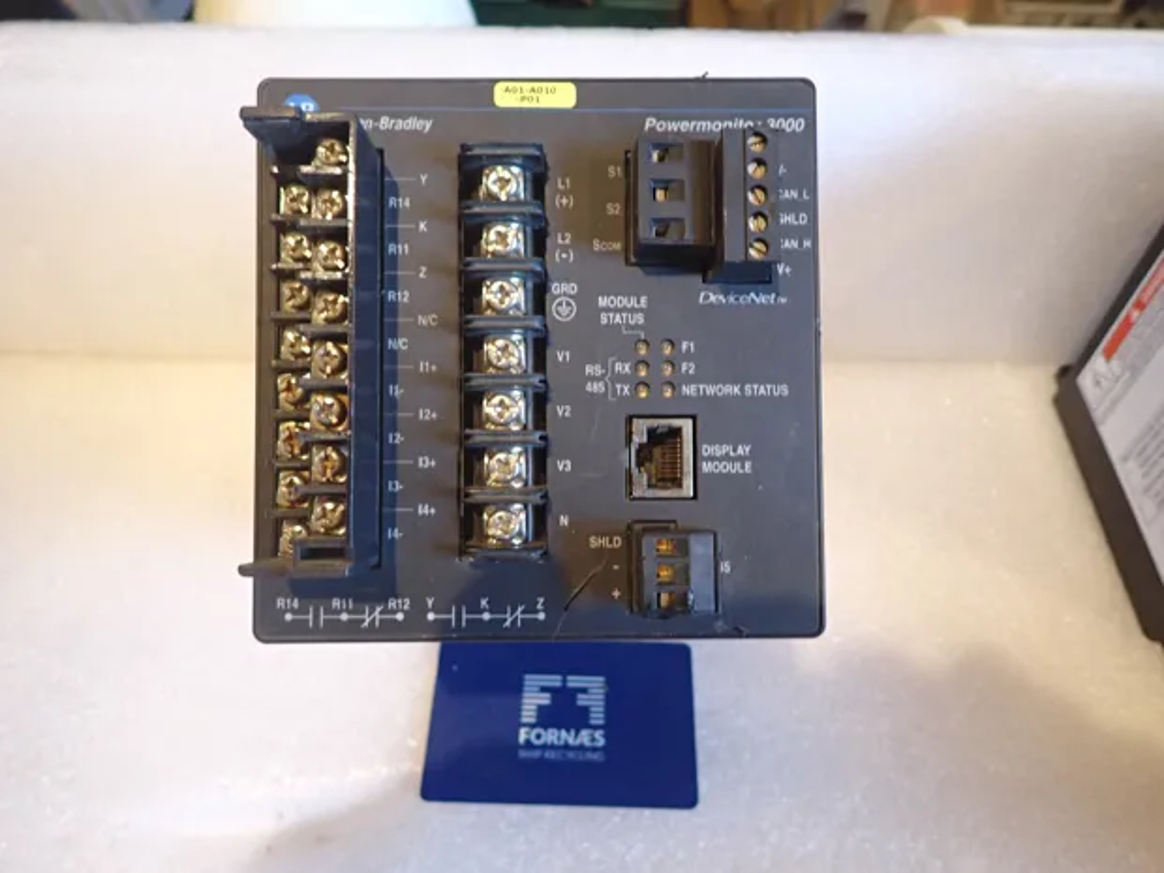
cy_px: 436
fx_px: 841
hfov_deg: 69.4
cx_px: 582
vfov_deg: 54.9
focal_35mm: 25
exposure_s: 1/30
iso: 320
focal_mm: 4.5
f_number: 2
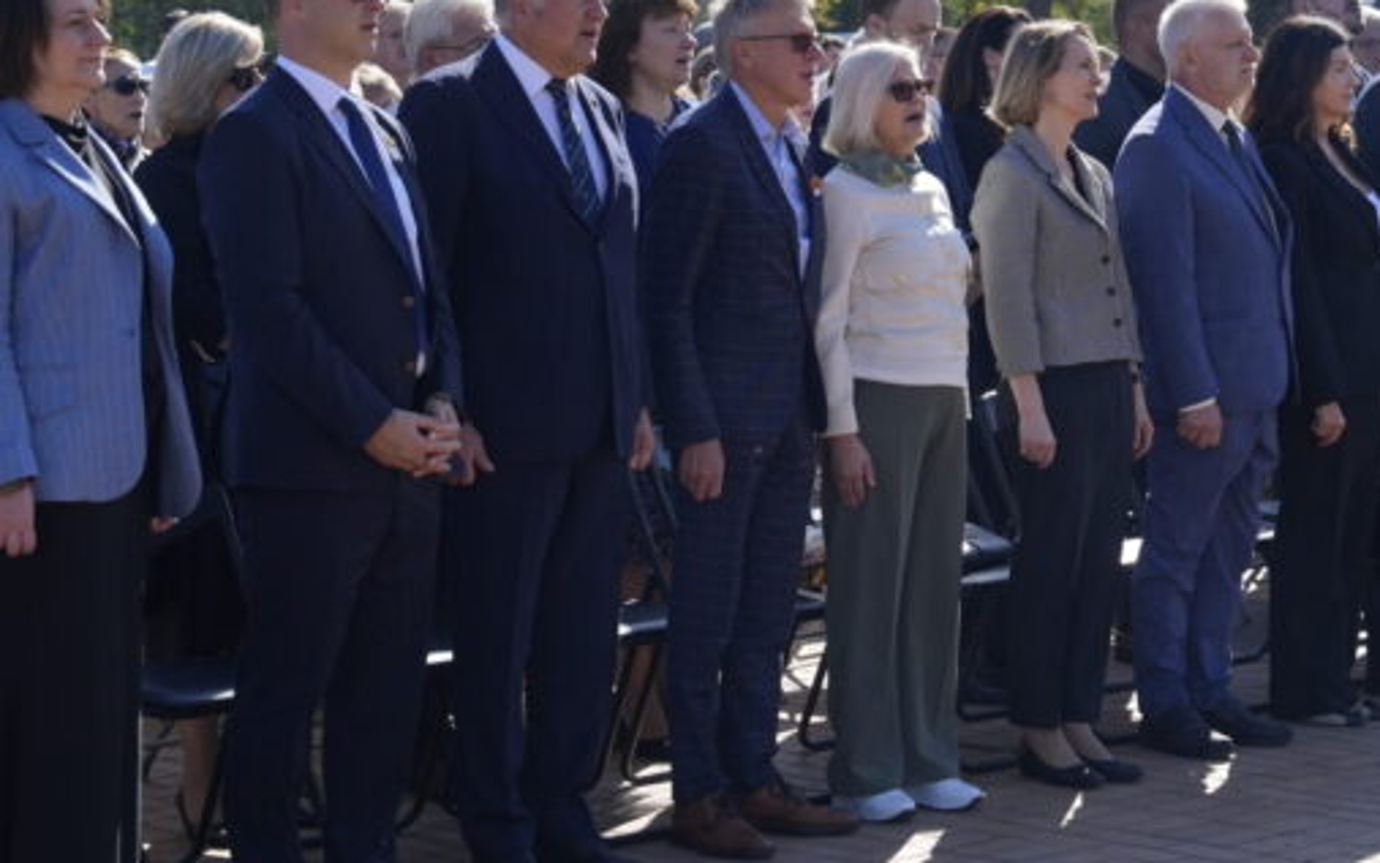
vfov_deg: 12.6
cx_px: 1089
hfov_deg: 20.0
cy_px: 159
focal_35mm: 103
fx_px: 3874
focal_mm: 50
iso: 640
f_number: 3.5
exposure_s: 1/5000
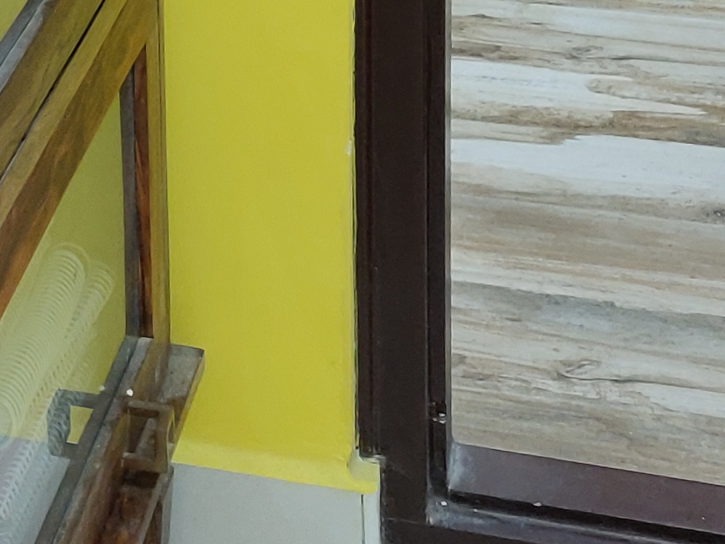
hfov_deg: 16.0
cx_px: -328
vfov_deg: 11.6
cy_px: -572
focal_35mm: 114
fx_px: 2387
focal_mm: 4.25
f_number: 1.7
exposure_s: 1/20
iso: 800
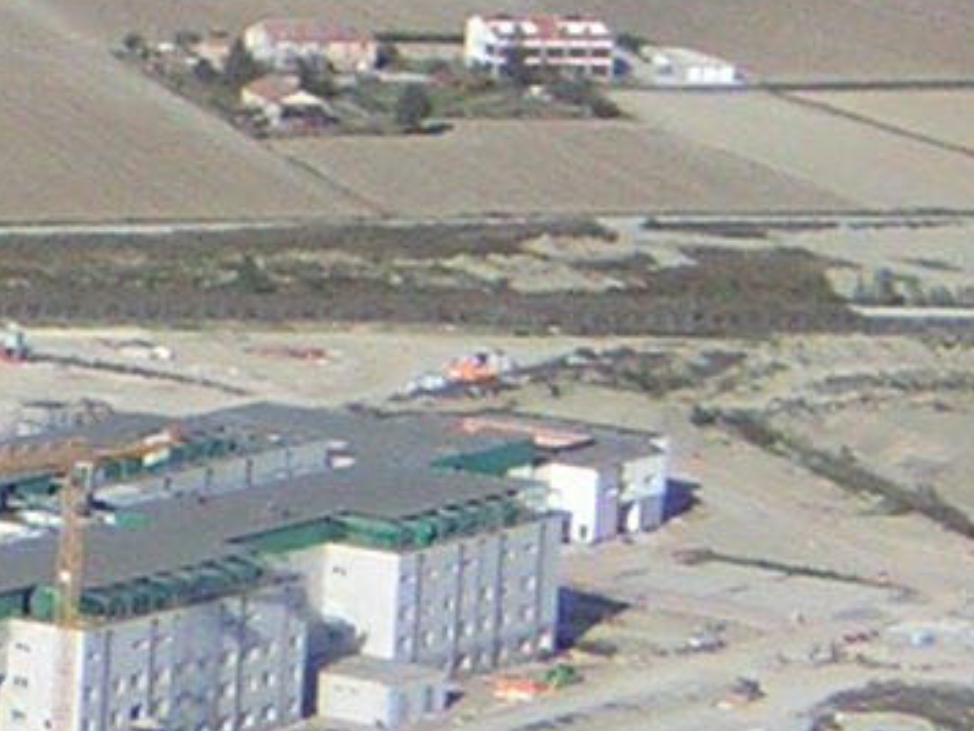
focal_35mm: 296
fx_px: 8331
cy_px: 466
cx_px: -802
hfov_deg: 6.5
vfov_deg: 5.0
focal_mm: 8.6
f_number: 3.5
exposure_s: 1/471
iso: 50
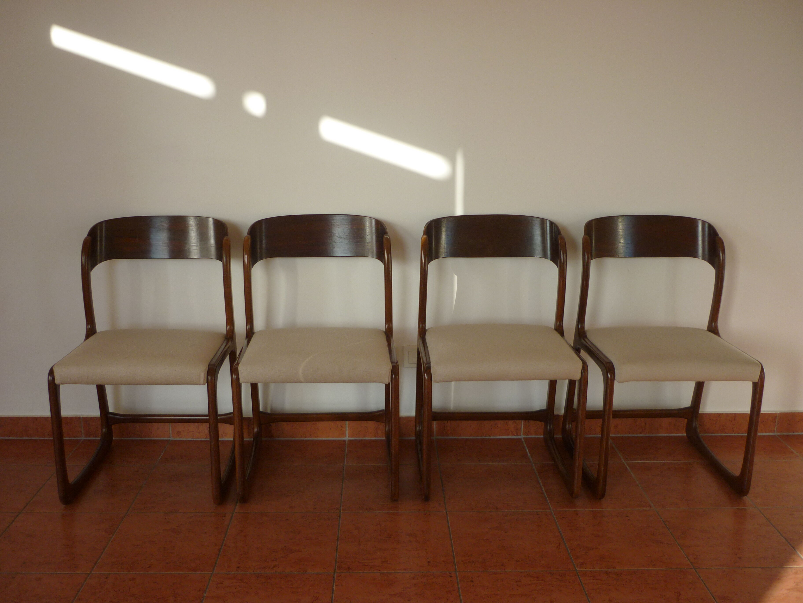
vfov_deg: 42.9
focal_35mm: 33
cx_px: 402
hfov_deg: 55.4
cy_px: 302
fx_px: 766
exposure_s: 1/160
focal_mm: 5.5
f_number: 2.8
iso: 80
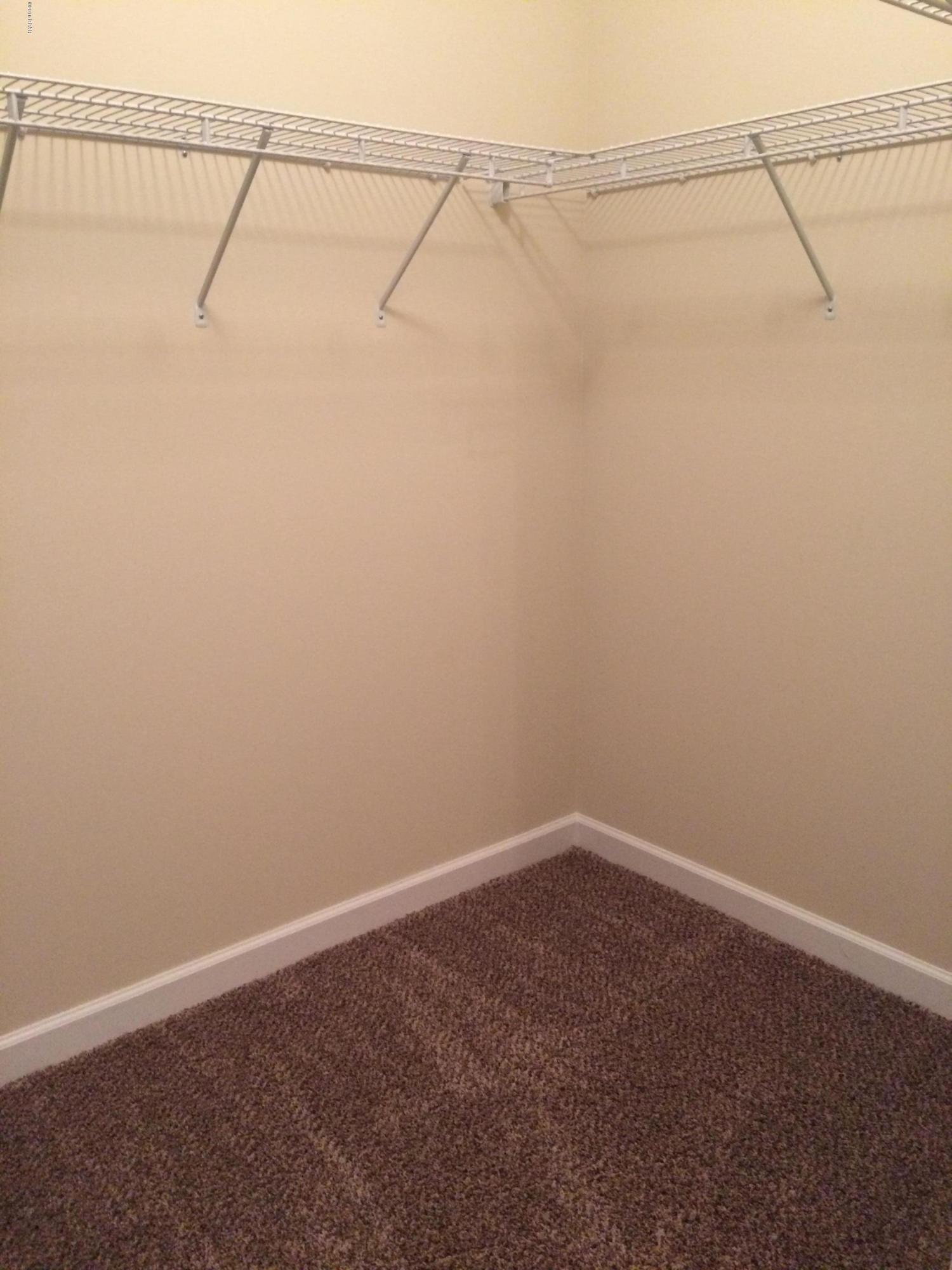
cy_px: 635
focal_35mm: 29
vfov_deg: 61.7
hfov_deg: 48.2
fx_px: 1063
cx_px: 476
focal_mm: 4.15
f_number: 2.2
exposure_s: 1/30
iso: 250
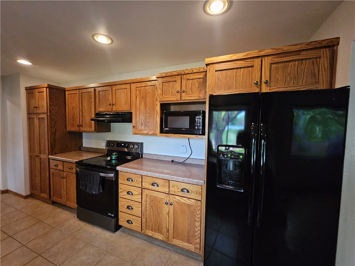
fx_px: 133
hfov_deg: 106.2
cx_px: 178
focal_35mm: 13
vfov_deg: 89.9
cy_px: 133
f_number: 2.2
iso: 800
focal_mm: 1.74
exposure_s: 1/24
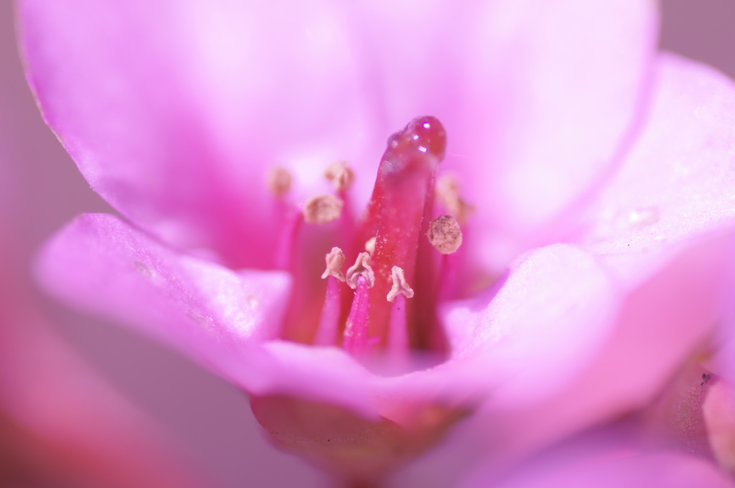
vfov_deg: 10.1
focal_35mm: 135
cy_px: 244
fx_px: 2753
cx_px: 368
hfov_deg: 15.2
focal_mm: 90
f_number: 2.8
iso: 100
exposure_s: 1/320
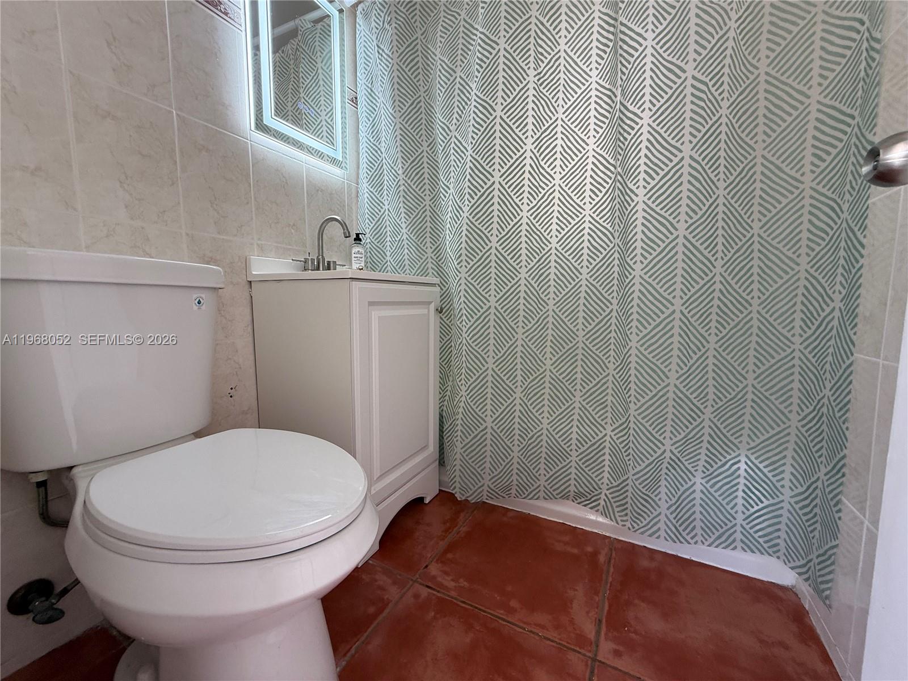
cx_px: 454
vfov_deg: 85.7
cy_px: 340
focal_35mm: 14
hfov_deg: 102.1
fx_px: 367
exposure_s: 1/99
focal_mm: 2.22
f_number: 2.2
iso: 125
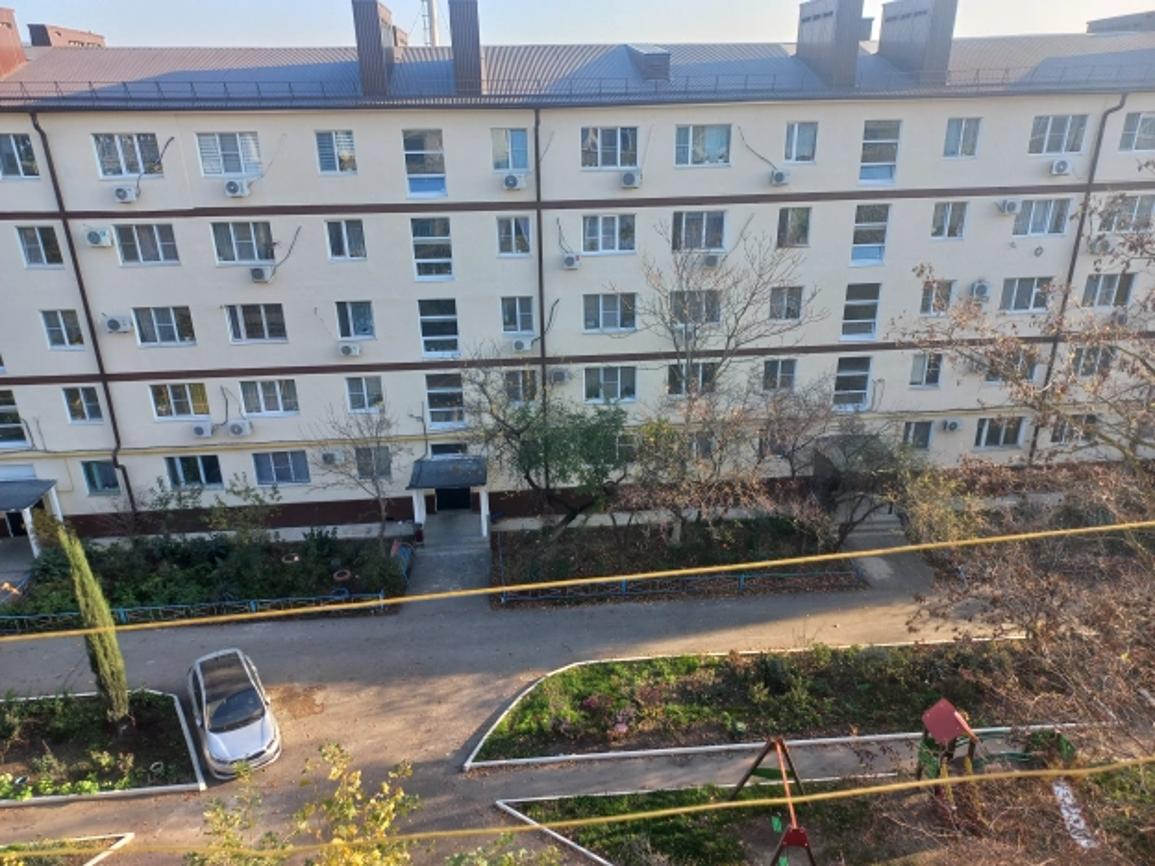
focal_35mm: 25
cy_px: 433
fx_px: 834
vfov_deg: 54.9
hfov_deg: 69.4
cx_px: 578
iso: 25
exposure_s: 1/109
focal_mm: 4.6
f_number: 1.8
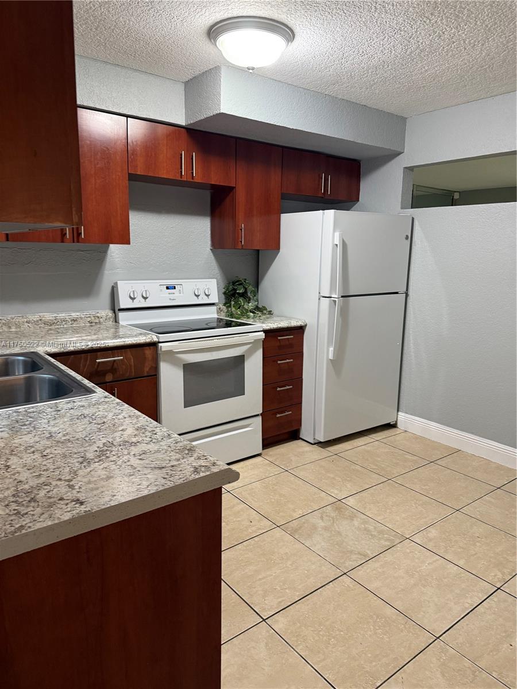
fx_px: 478
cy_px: 344
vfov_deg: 71.6
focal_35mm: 24
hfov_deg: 56.8
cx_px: 258
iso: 320
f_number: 1.78
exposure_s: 1/60
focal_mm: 6.76
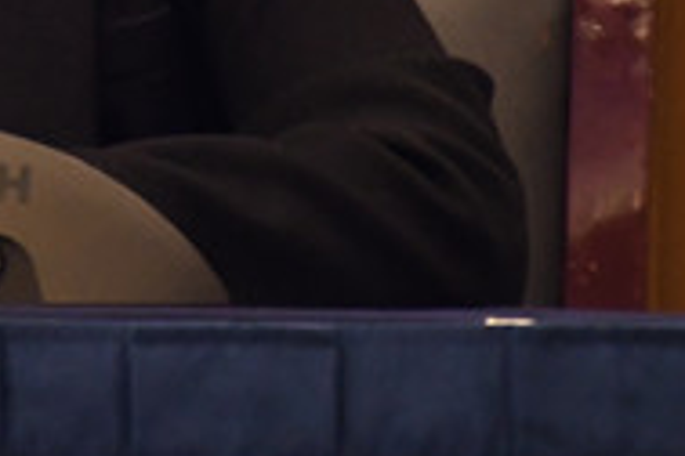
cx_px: -236
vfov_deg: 2.1
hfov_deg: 3.1
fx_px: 12633
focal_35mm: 664
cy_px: -299
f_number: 5.6
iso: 5000
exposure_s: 1/100
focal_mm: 105
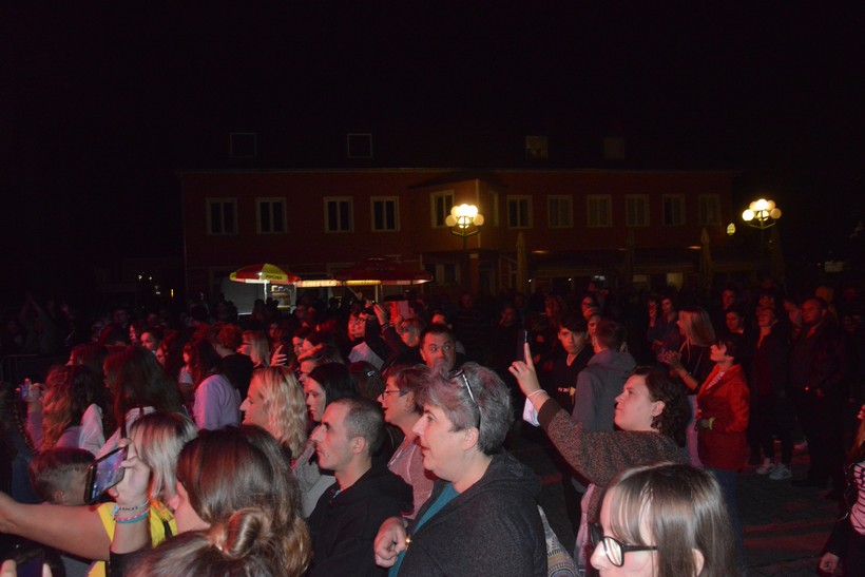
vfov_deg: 46.4
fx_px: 673
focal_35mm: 28
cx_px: 432
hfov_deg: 65.5
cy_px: 288
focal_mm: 28
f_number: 8
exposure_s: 1/60
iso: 6400
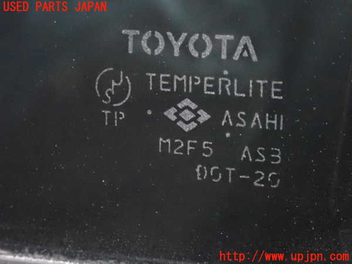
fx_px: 1017
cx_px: 176
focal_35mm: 100
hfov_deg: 19.6
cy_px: 132
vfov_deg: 14.8
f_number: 4.9
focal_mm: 18
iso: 6400
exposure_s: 1/25
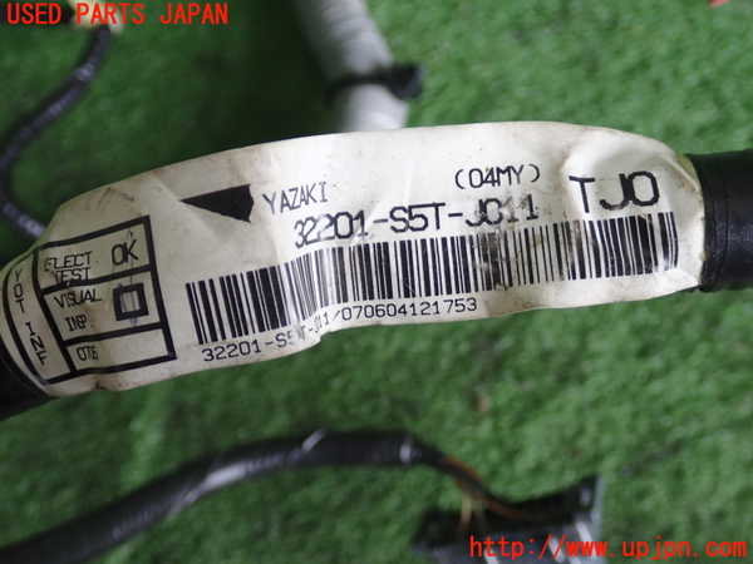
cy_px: 282
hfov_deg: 45.8
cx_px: 376
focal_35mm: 41
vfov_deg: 35.1
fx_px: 892
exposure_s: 1/60
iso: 200
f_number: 2.8
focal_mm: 7.31
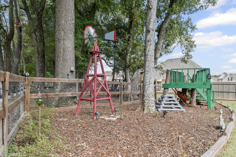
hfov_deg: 65.5
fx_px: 184
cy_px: 80
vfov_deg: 46.4
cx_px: 115
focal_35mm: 28
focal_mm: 27
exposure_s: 1/160
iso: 800
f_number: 9
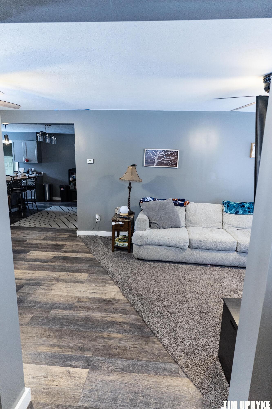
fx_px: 227
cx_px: 136
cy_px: 204
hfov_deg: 61.9
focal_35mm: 20
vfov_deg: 84.0
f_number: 4
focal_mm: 20
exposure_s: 1/125
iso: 800
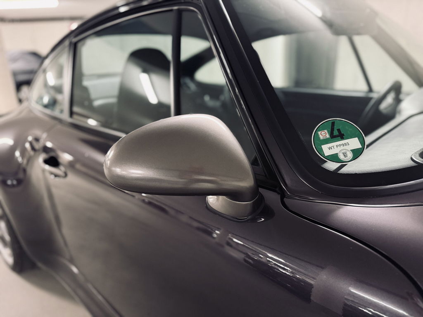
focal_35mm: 24
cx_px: 212
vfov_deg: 56.8
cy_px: 158
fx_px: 293
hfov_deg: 71.6
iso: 500
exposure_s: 1/50
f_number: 1.78
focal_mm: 6.76
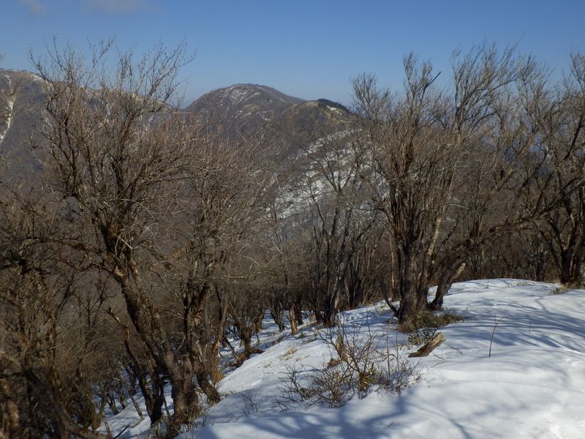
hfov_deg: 50.1
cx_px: 292
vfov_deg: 38.7
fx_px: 625
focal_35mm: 37
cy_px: 220
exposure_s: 1/250
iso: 80
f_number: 9.9
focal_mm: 6.6
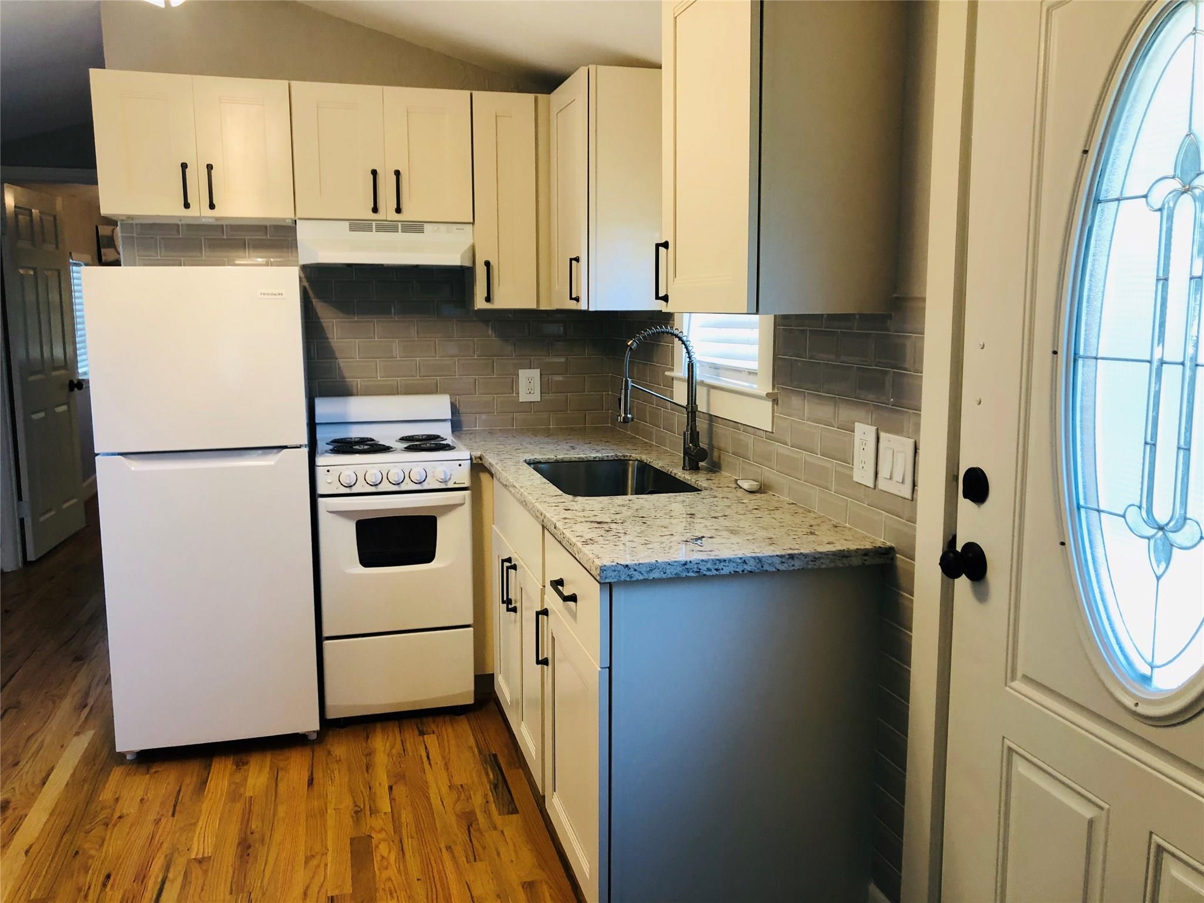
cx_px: 602
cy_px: 452
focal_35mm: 28
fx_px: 974
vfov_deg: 49.7
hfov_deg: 63.4
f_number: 1.8
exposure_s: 1/20
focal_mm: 3.99
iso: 40
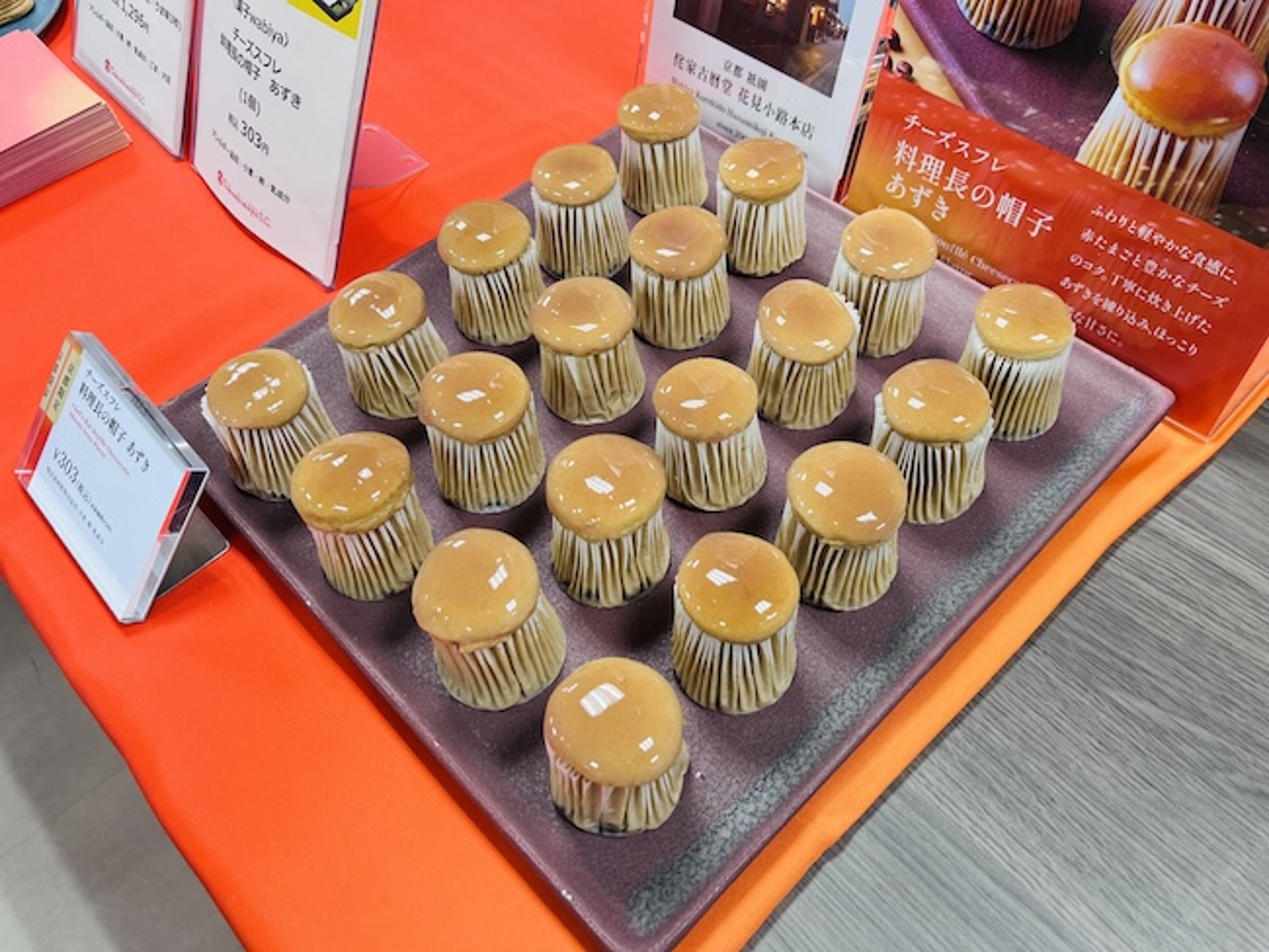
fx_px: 953
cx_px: 634
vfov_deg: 53.1
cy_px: 476
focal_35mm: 26
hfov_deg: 67.3
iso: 80
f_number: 1.6
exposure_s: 1/122
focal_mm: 5.1
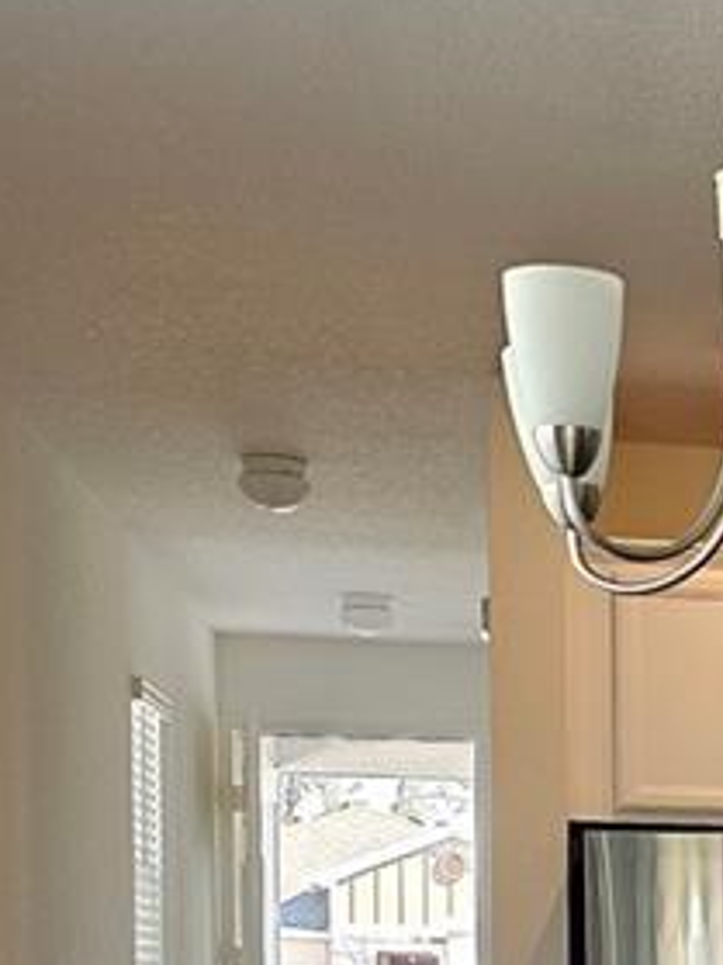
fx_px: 2759
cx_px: 1190
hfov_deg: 13.7
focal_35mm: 99
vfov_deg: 18.6
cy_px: 1200
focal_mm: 6.3
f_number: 1.7
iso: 200
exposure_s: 1/180
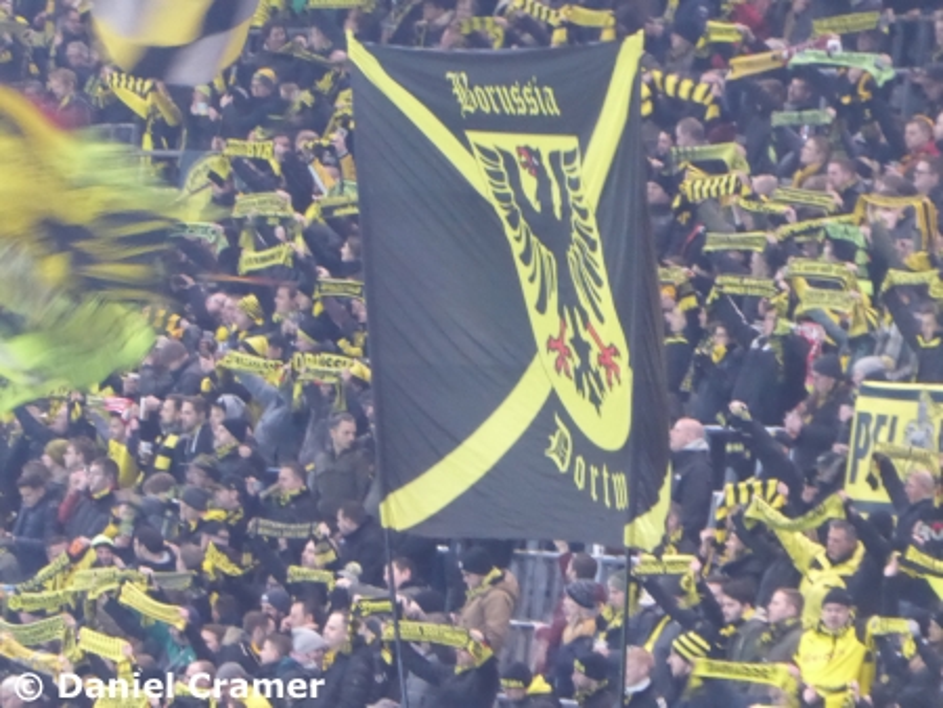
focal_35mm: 465
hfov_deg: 4.3
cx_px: 472
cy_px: 354
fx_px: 12674
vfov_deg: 3.2
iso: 1600
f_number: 6
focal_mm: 83.4
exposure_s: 1/8
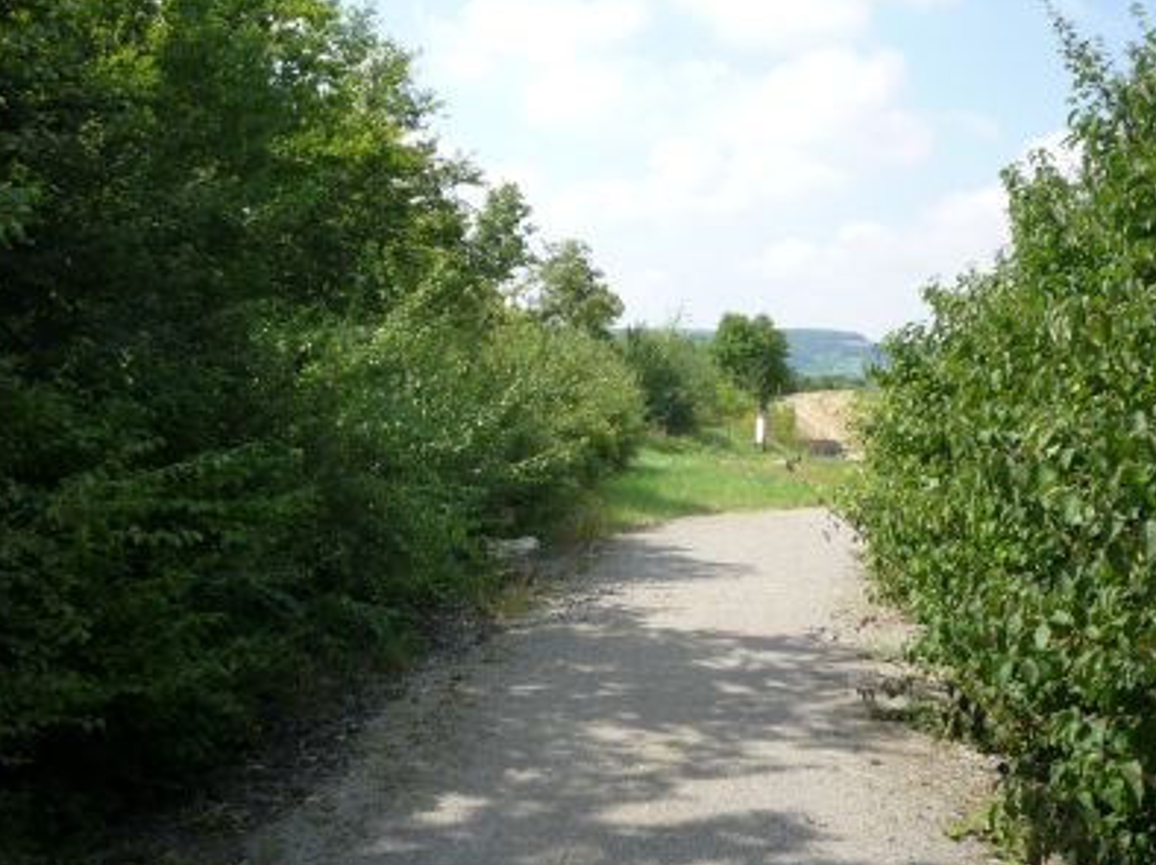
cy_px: 355
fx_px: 1302
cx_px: 622
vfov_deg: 36.7
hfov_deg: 47.8
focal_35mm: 39
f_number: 4
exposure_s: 1/400
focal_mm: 5.2
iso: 100
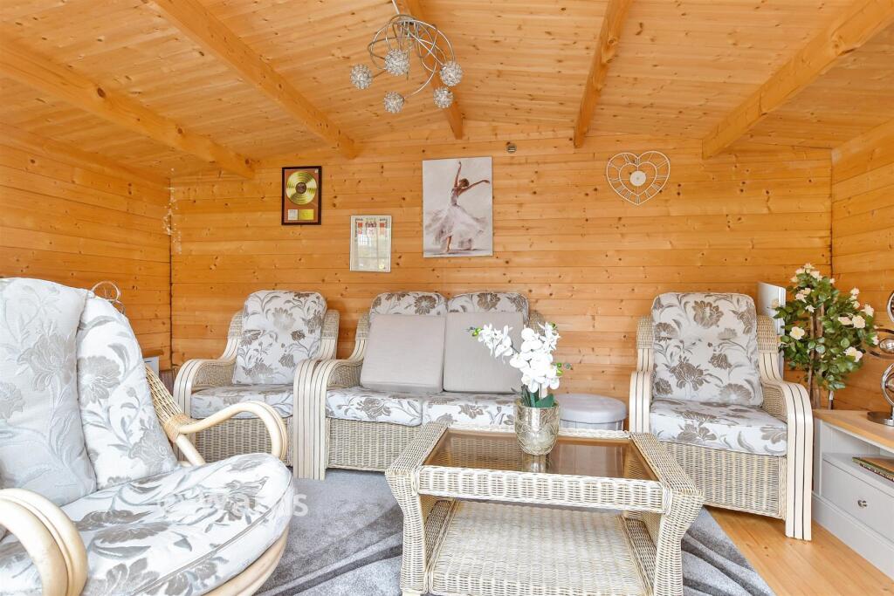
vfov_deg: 77.3
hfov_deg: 100.4
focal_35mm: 15
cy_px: 298
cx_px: 447
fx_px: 373
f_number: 8
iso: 200
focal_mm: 10
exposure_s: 1/6
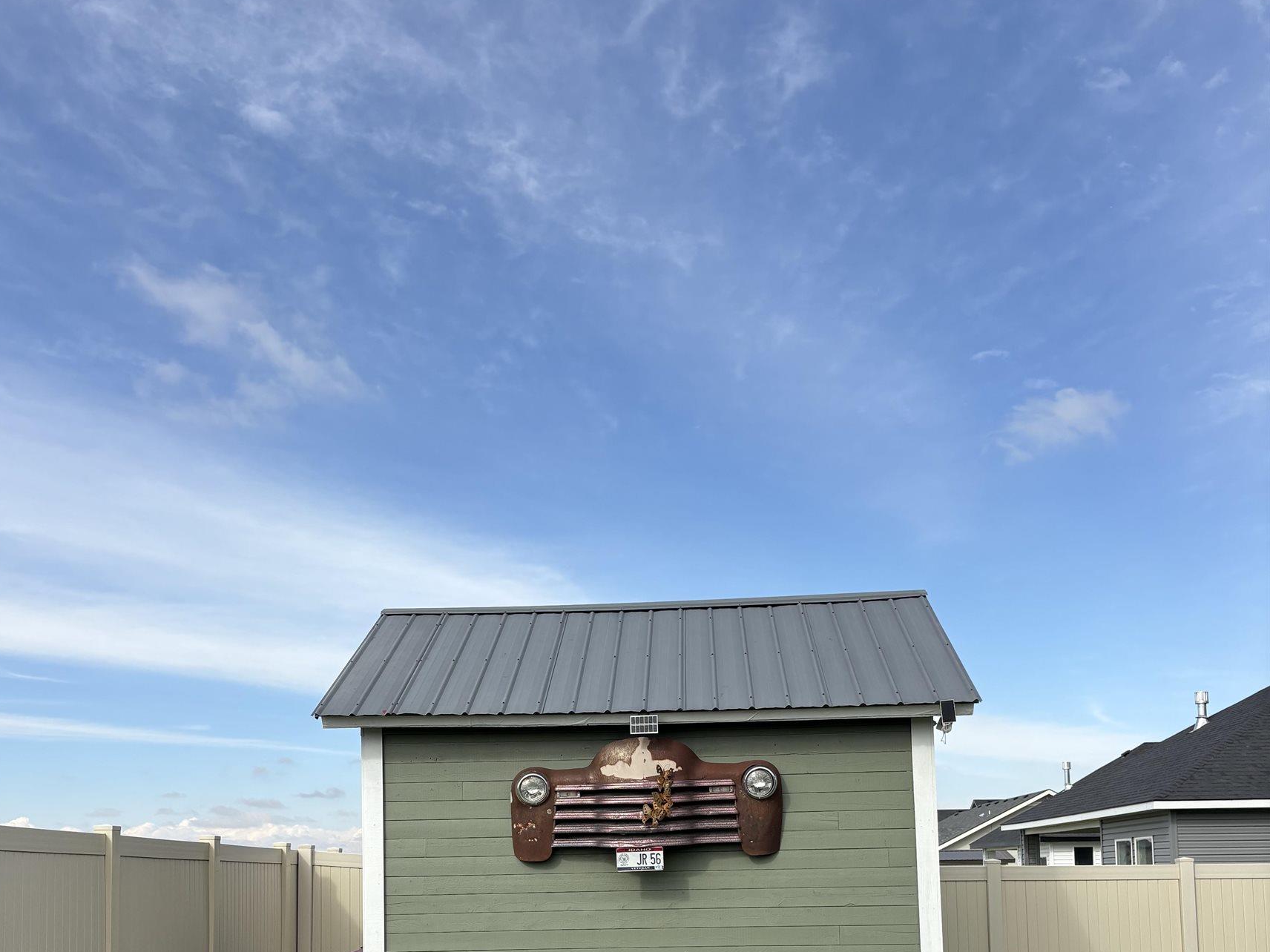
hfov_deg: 52.6
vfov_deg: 38.9
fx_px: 1284
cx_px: 630
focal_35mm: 35
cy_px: 778
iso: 50
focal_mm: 5.96
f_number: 1.6
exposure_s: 1/3279
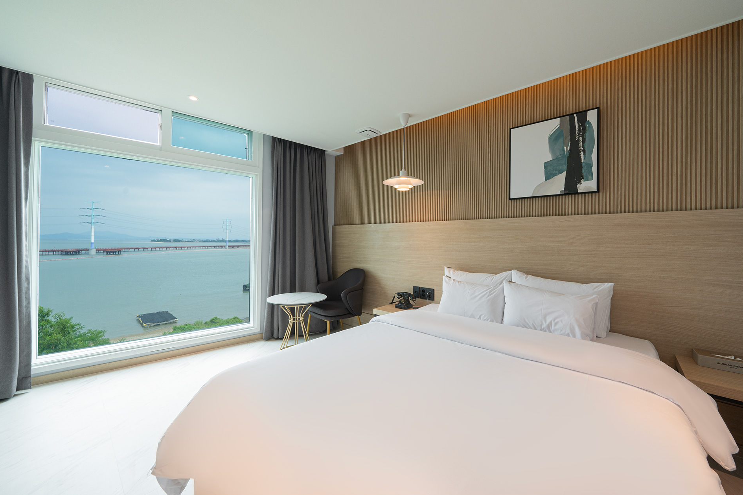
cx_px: 383
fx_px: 268
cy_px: 240
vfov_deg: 85.4
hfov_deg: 108.3
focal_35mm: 13
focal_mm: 12
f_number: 10
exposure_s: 1/80
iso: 160
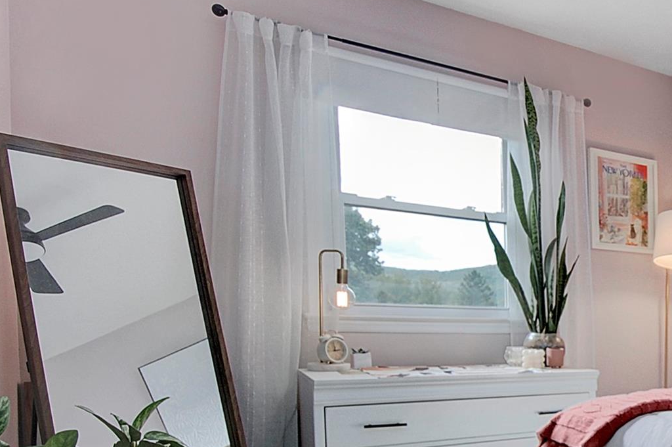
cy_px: 258
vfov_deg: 43.4
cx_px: 623
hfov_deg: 53.1
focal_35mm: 30
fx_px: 560
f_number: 14
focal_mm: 10
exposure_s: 1/25
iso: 200
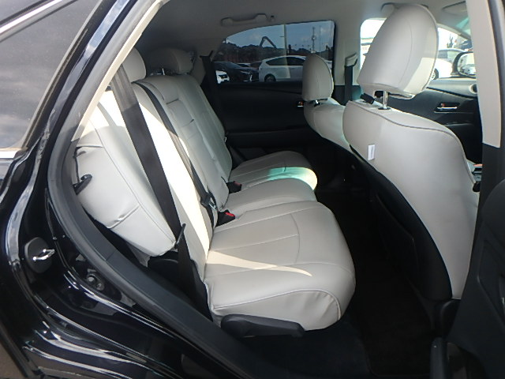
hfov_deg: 79.0
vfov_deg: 63.4
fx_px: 306
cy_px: 190
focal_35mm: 21
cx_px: 252
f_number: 3.5
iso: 125
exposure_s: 1/125
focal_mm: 3.7
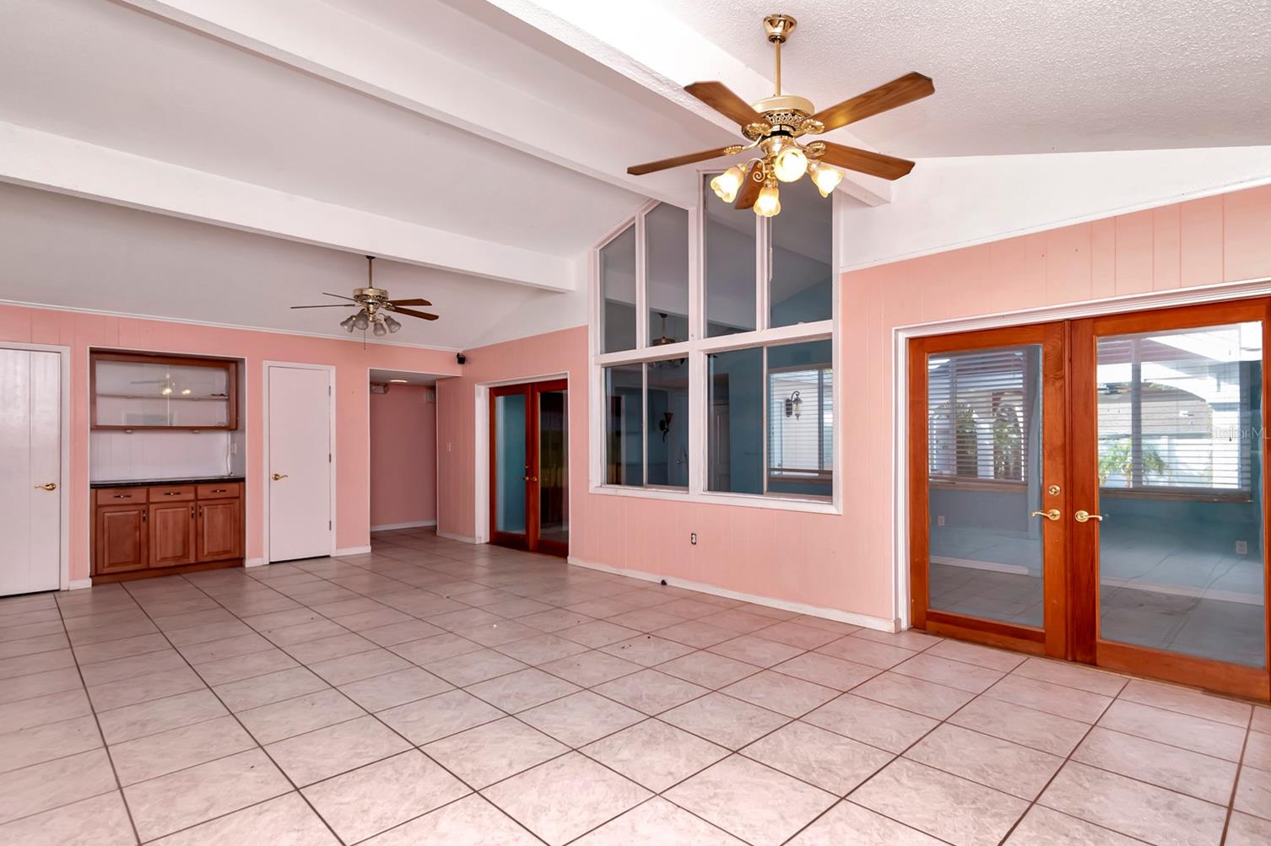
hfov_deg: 91.5
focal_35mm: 18
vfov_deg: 68.7
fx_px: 619
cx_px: 608
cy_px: 433
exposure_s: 1/80
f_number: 7.1
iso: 800
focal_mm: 11
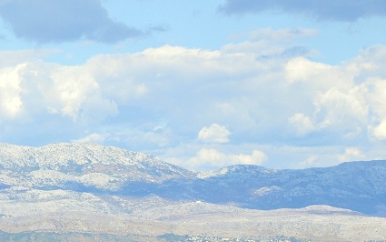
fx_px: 2947
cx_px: -33
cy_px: 161
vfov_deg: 4.7
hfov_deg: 7.5
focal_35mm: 280
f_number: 5
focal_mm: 78
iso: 320
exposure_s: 1/2000
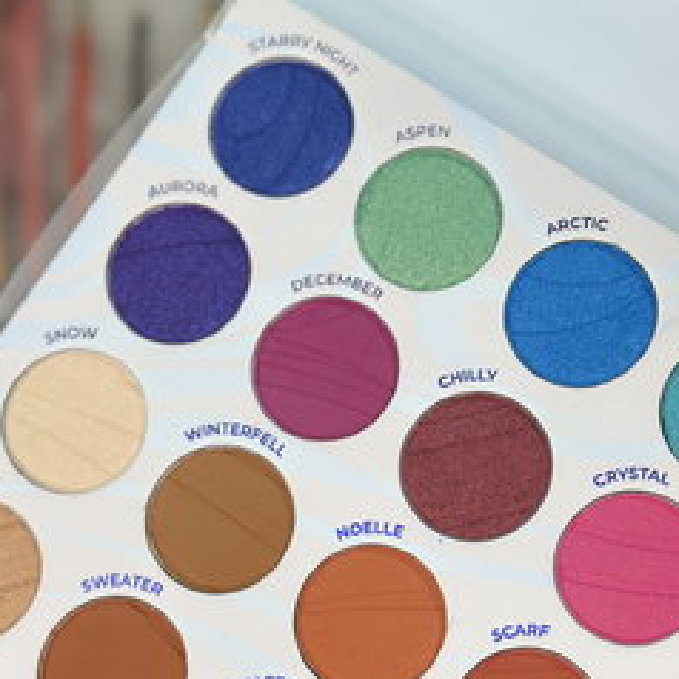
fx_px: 2108
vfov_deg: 18.2
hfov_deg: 18.3
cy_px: 486
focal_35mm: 95
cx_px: 397
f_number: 1.78
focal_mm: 6.86
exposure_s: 1/333
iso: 80
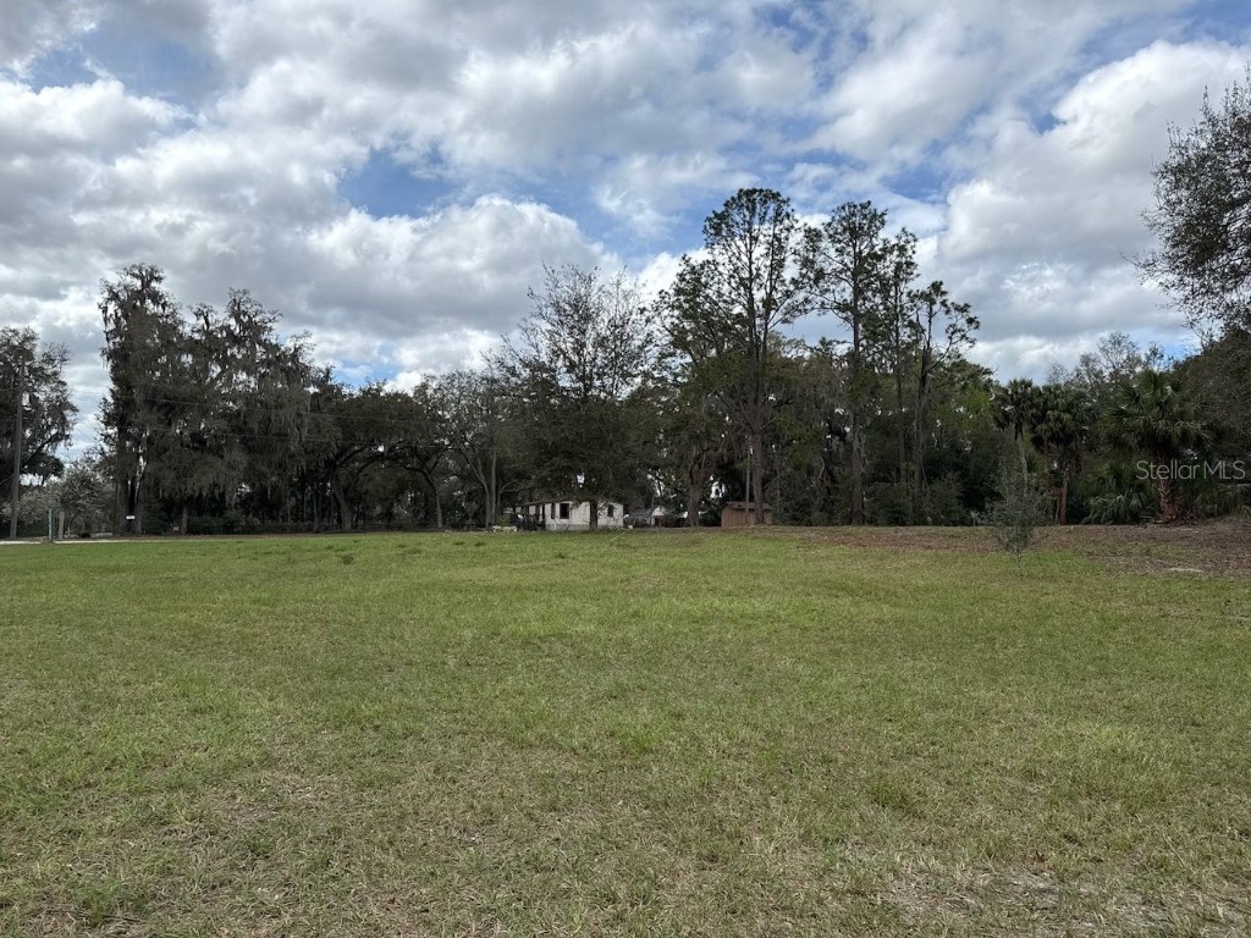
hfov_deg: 71.6
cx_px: 626
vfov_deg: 56.8
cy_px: 469
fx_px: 867
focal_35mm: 24
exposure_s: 1/5319
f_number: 1.78
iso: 80
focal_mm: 6.76
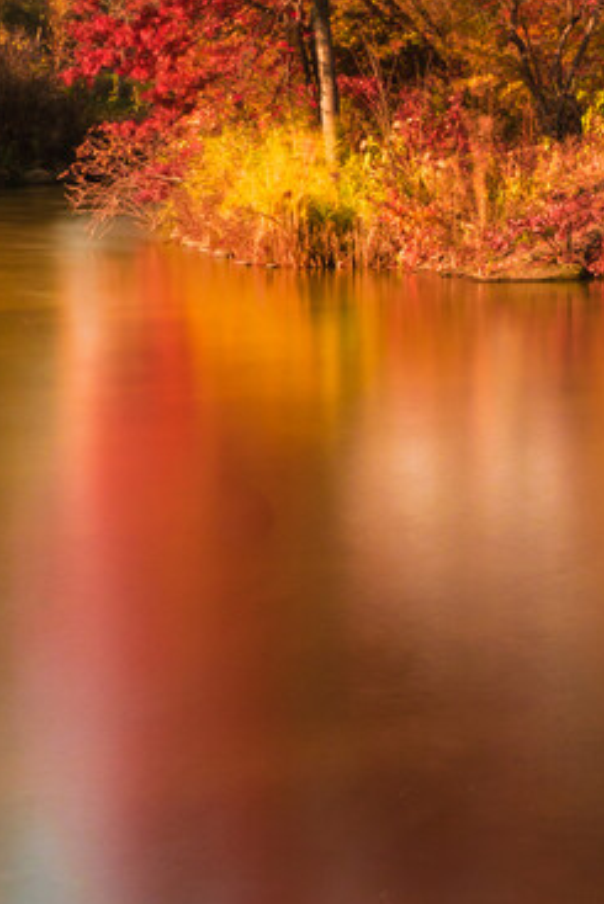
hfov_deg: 14.6
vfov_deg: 22.1
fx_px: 2313
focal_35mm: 92
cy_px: 382
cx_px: 600
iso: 320
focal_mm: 26
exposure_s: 30
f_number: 18
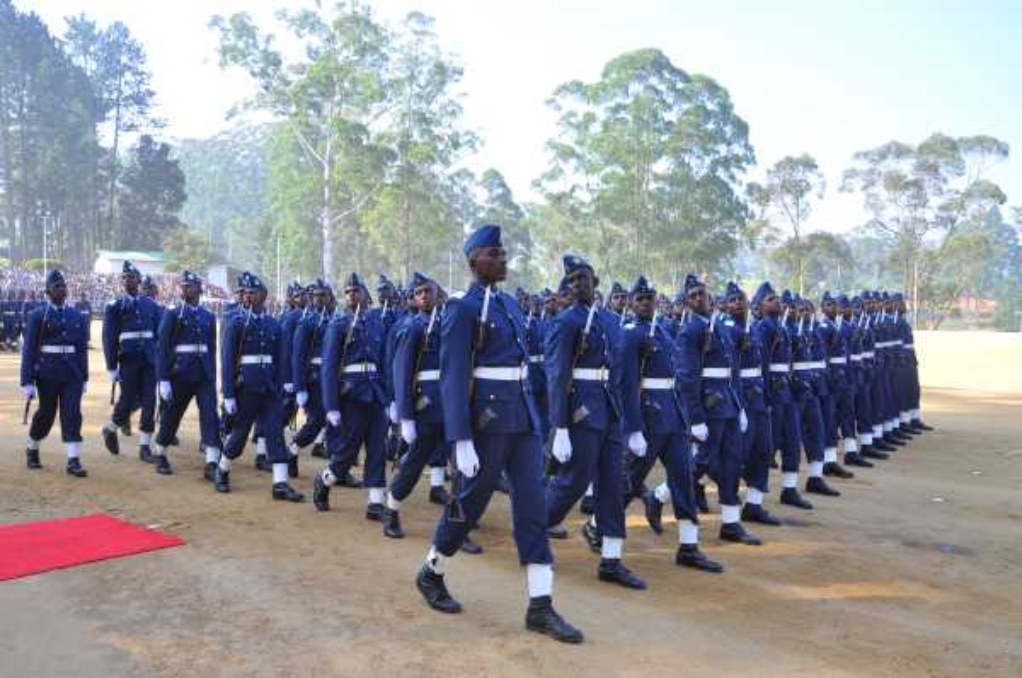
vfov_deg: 41.6
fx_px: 893
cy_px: 339
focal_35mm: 32
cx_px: 511
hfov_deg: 59.6
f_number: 8
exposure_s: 1/125
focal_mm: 21
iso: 200
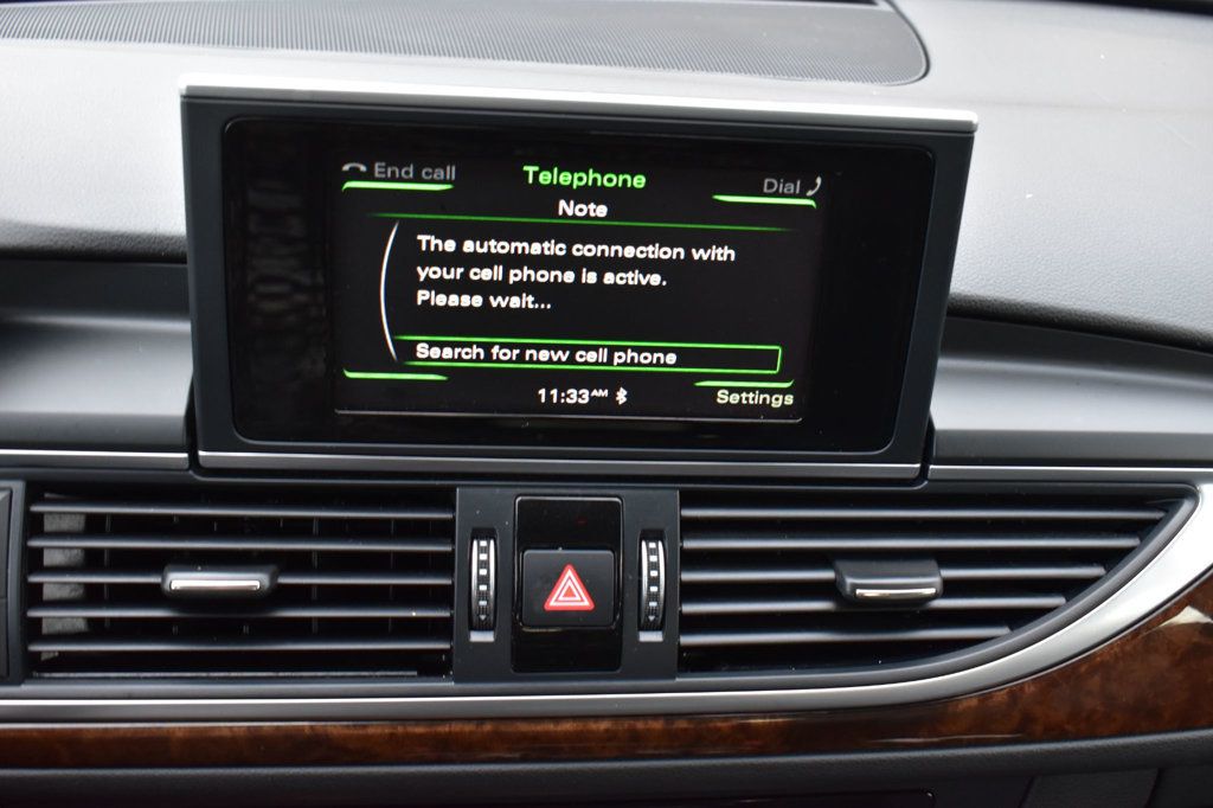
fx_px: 1364
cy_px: 404
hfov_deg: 47.9
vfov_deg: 33.0
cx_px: 606
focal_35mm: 40
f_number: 6.3
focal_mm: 27
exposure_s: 1/15
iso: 1250
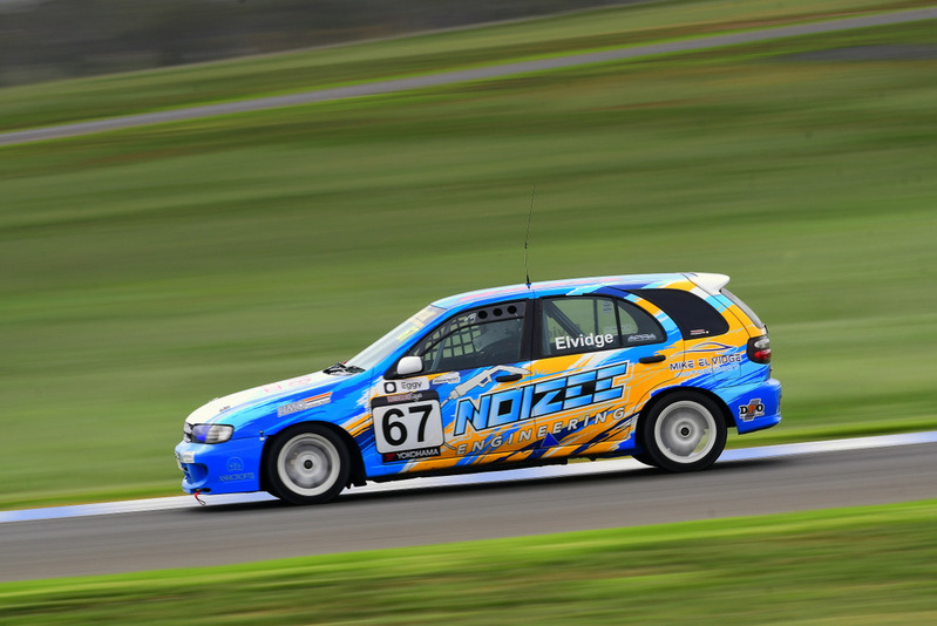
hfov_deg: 6.2
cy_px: 313
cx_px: 468
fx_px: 8595
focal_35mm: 330
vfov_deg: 4.2
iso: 160
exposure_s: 1/60
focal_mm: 220
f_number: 14
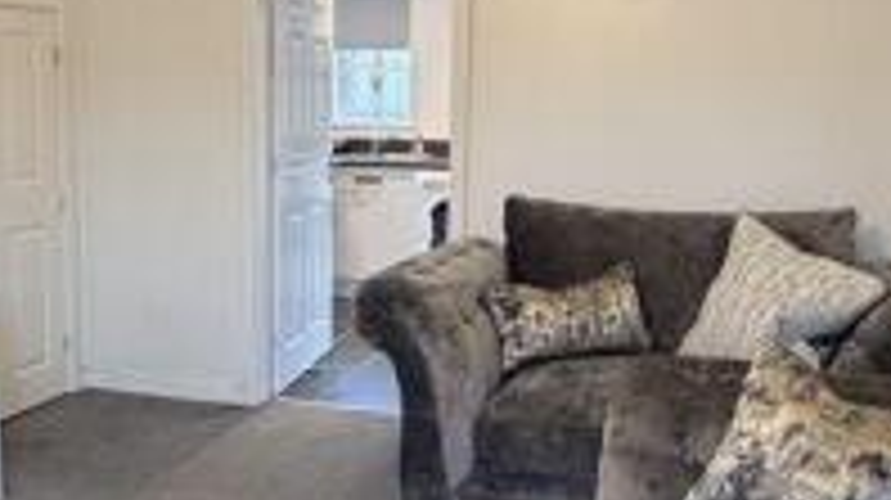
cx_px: 403
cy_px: 232
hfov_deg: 45.4
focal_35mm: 45
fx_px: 1062
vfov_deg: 26.5
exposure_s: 1/50
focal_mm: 2.22
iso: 200
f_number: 2.2
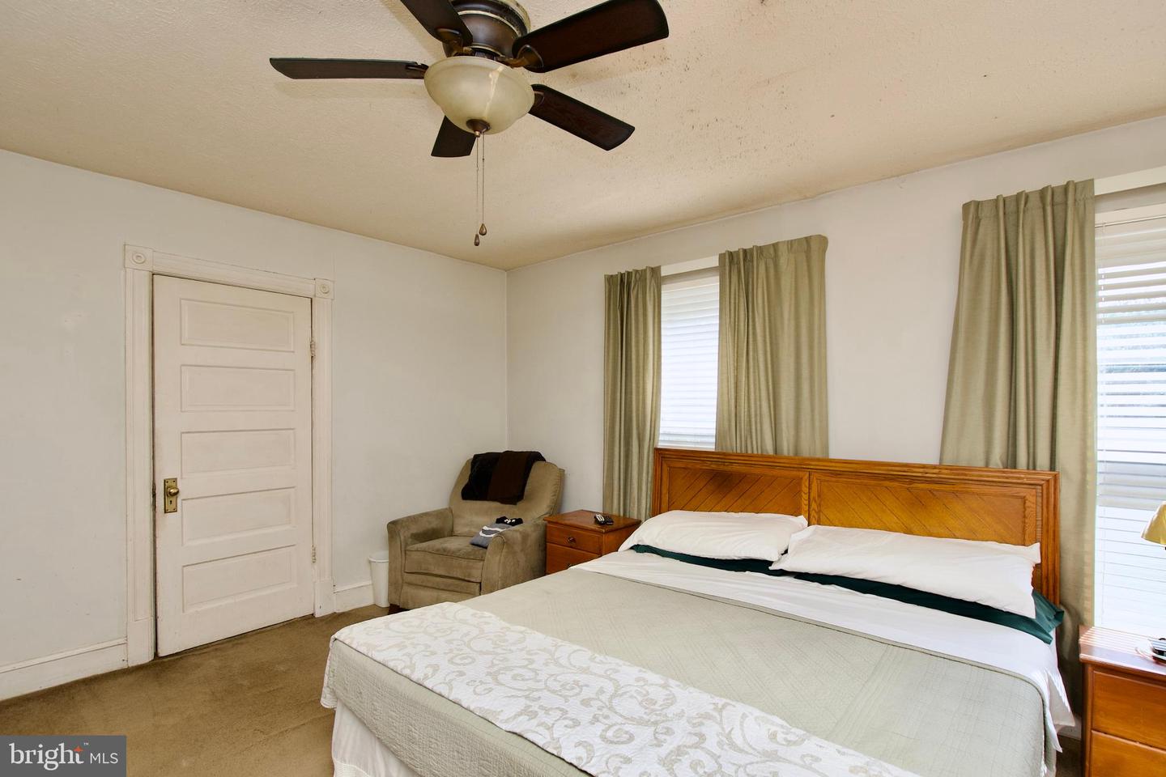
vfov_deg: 73.7
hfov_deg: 96.7
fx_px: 518
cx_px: 583
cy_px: 388
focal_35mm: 16
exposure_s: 1/125
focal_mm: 11
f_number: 7.1
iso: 320
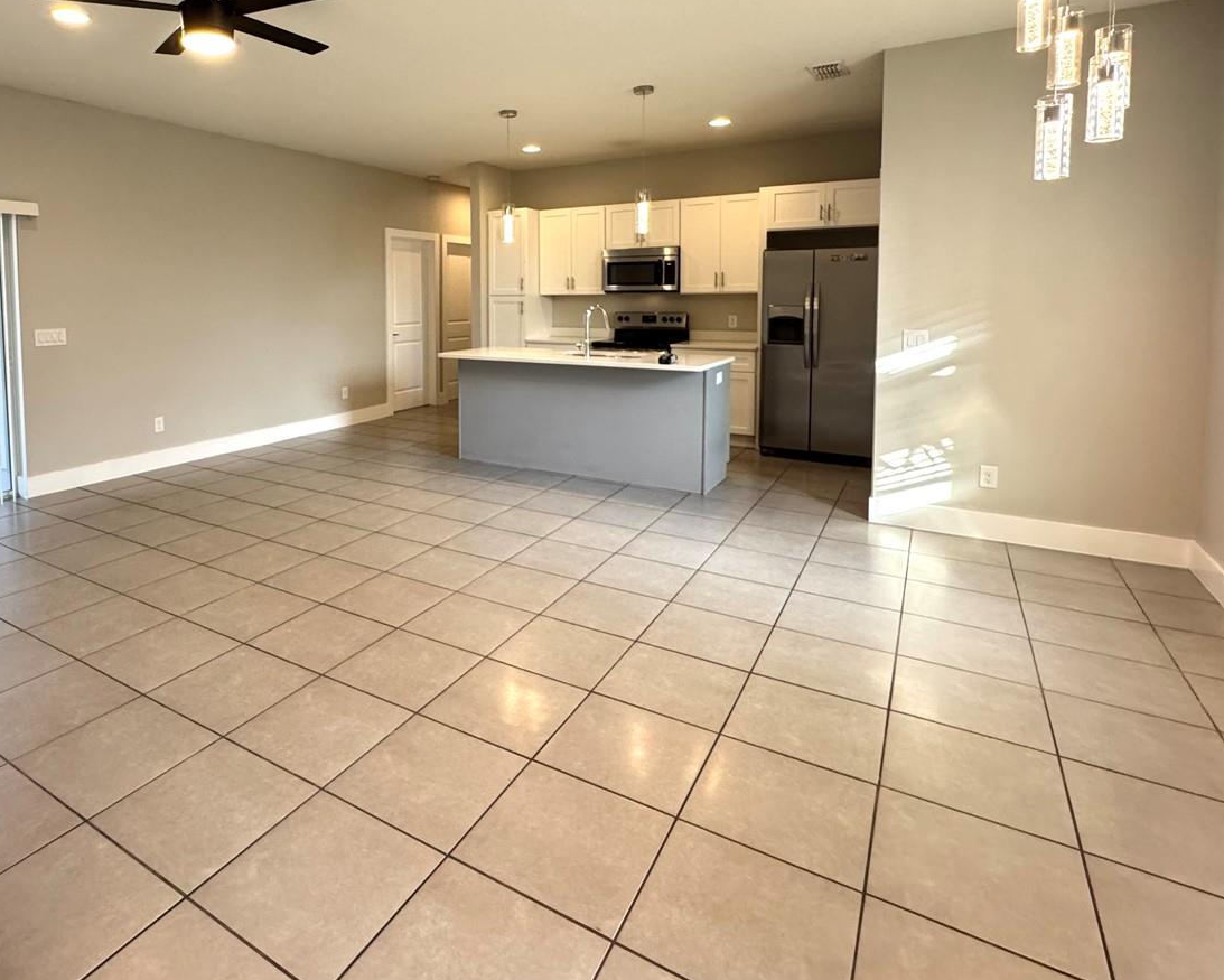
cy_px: 337
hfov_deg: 78.9
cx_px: 461
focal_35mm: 20
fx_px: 725
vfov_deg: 66.5
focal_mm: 2.22
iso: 320
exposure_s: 1/120
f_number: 2.2
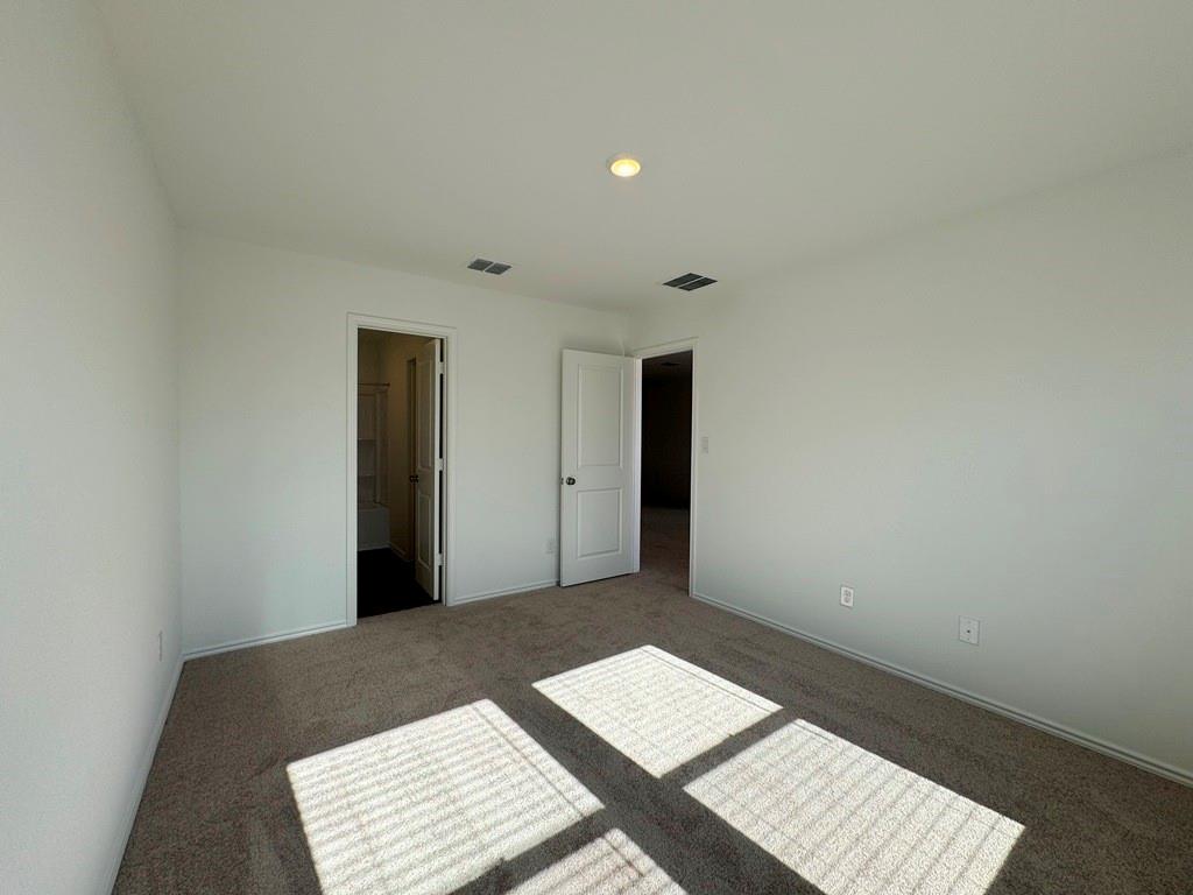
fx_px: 482
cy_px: 448
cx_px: 596
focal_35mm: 14
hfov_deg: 102.1
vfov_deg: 85.7
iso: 40
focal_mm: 2.22
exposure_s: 1/416
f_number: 2.2
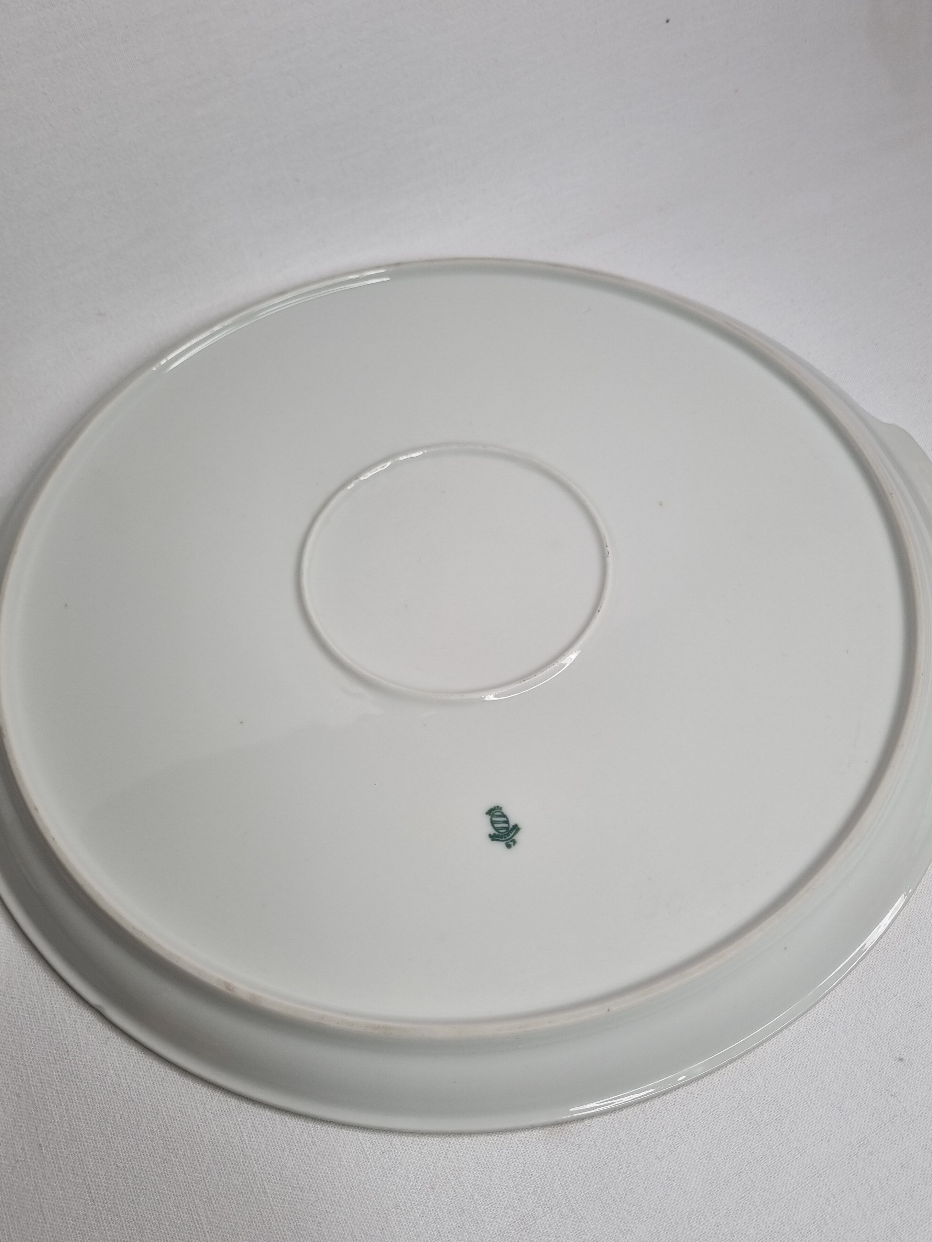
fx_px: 1041
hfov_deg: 48.2
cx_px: 476
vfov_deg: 61.7
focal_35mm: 29
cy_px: 636
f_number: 1.8
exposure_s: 1/262
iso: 50
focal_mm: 5.4
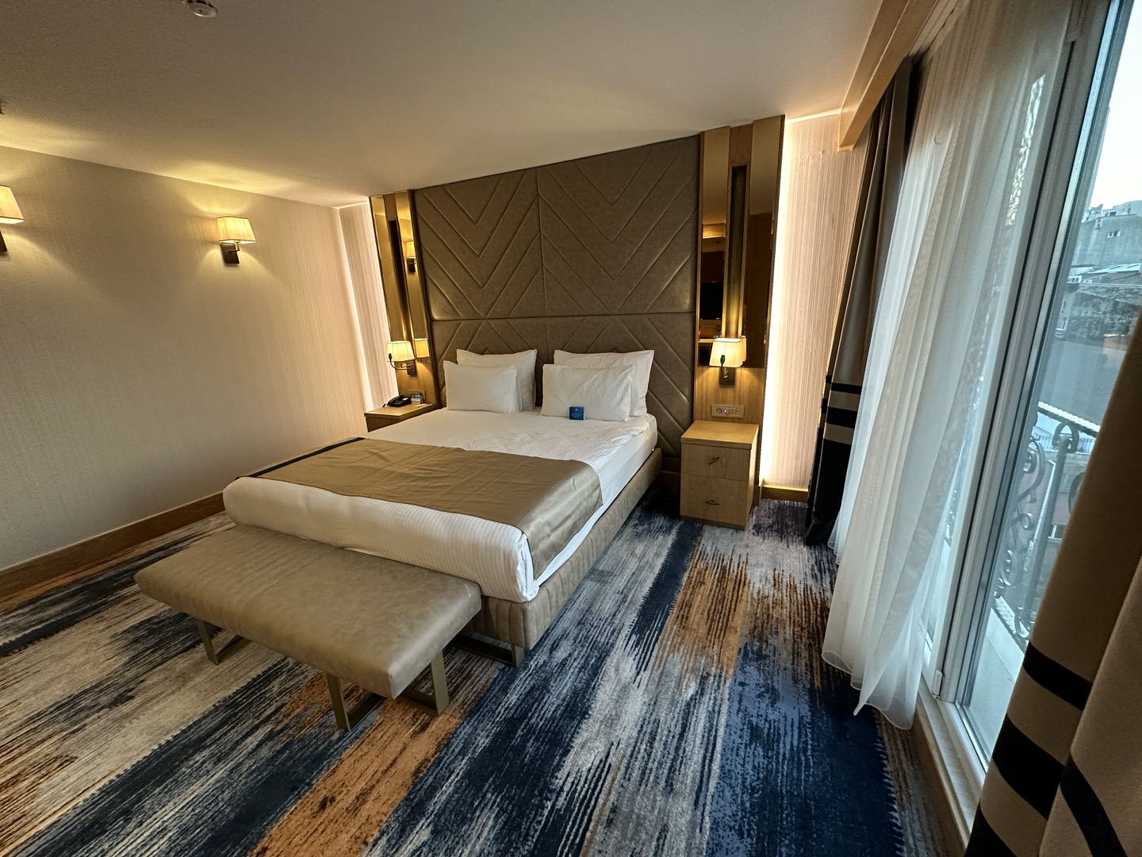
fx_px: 462
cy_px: 428
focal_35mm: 14
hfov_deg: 102.1
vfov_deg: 85.7
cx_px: 571
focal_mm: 2.22
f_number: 2.2
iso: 400
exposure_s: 1/50
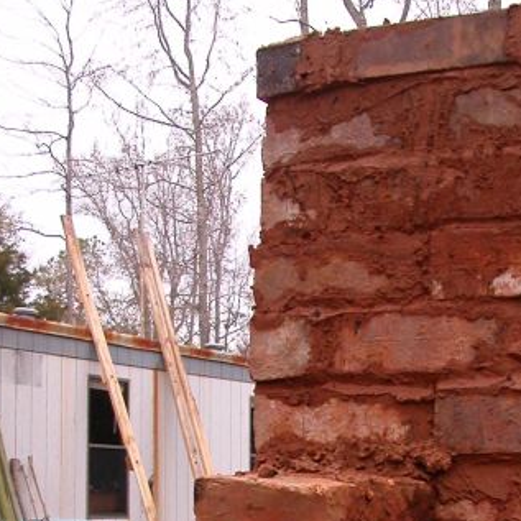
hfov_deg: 26.0
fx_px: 1124
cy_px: 518
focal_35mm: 66
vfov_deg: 24.9
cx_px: 348
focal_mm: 5.6
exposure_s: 1/56.7
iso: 100
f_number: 2.7
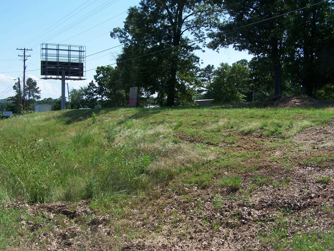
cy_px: 127
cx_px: 166
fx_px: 376
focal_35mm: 39
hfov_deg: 47.9
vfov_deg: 36.8
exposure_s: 1/640
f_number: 4
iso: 80
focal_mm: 6.3
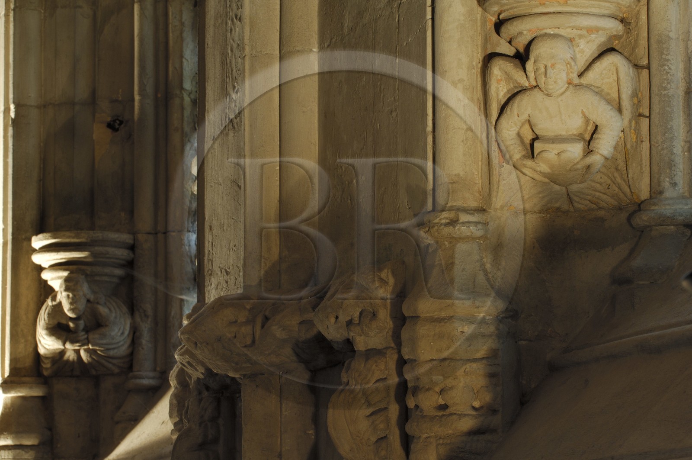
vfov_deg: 8.7
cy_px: 230
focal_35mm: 158
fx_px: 3024
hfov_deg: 13.1
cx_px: 346
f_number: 16
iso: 100
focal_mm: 105
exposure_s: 4.5
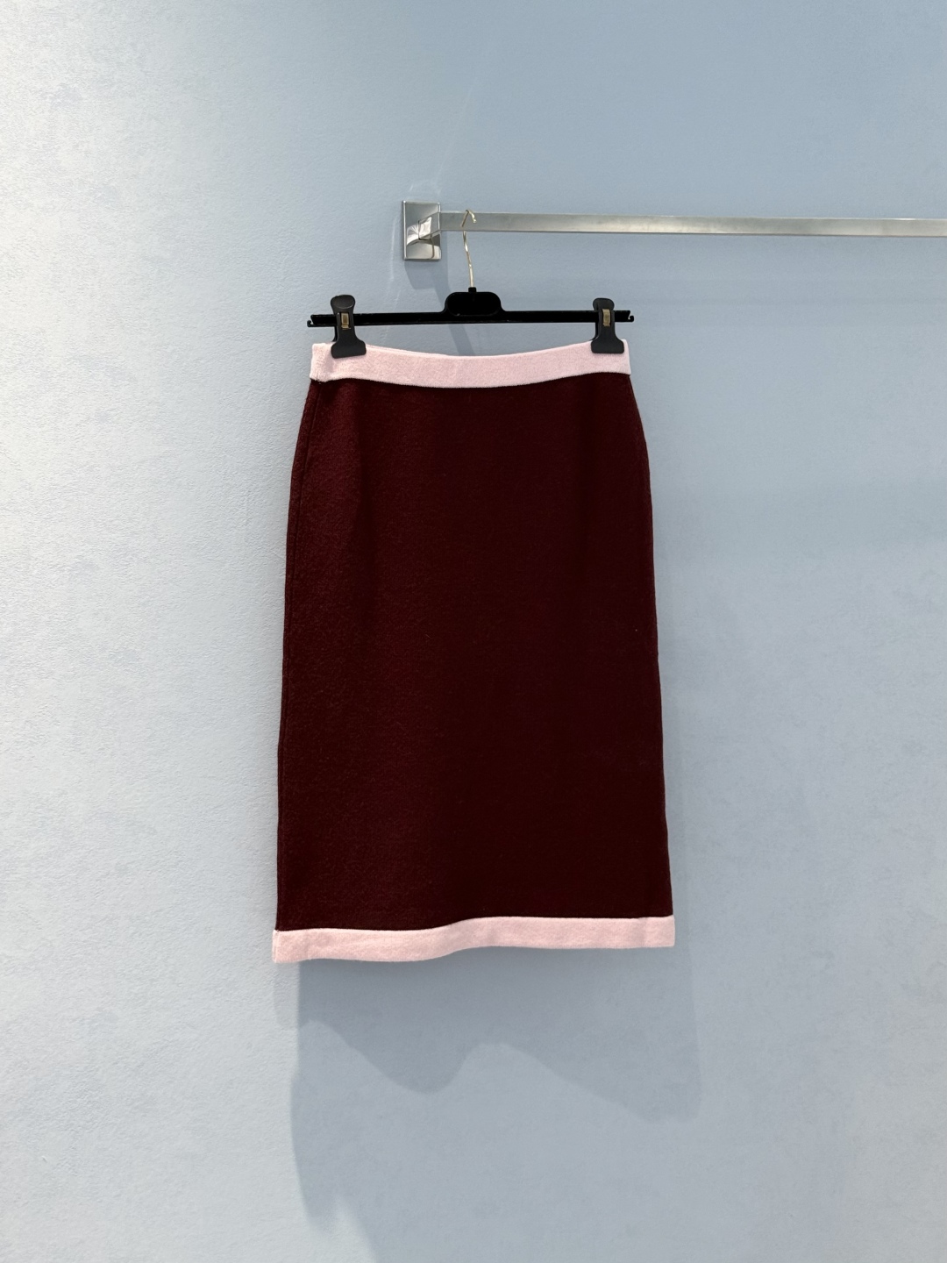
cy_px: 632
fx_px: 1751
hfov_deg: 30.3
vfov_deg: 39.7
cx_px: 474
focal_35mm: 48
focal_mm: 6.76
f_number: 1.78
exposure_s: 1/120
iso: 100
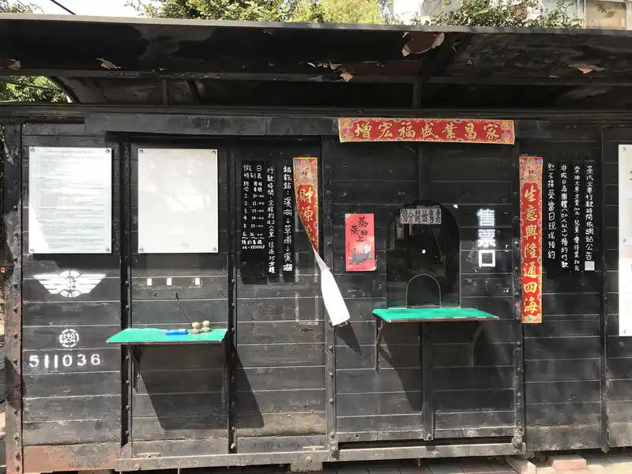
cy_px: 237
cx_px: 316
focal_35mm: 28
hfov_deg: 63.4
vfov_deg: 49.7
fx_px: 511
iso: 20
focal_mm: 3.99
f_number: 1.8
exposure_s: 1/556
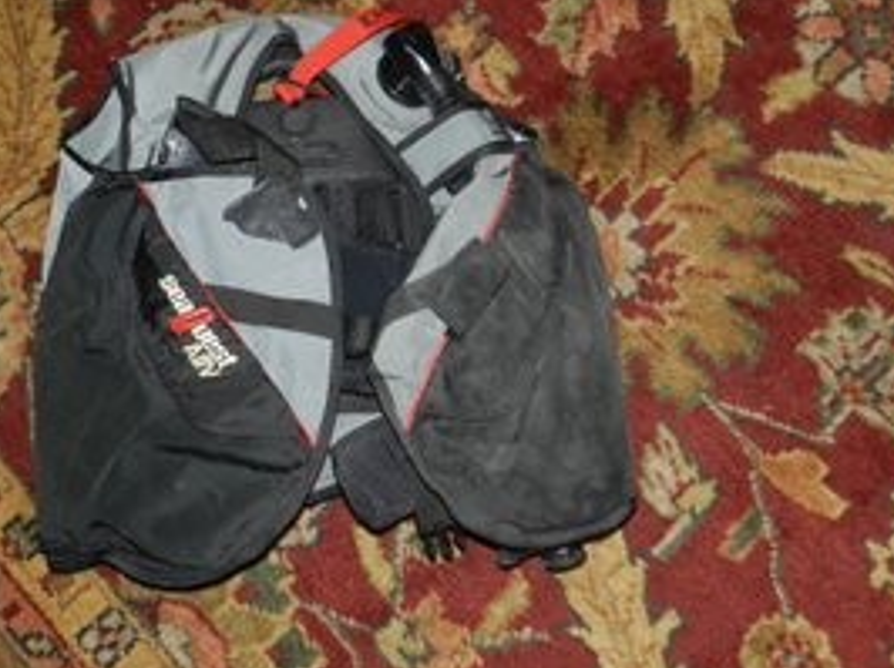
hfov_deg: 38.7
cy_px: 280
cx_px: 338
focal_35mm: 49
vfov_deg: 29.6
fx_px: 1264
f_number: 4
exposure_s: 1/30
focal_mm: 6.7
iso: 200
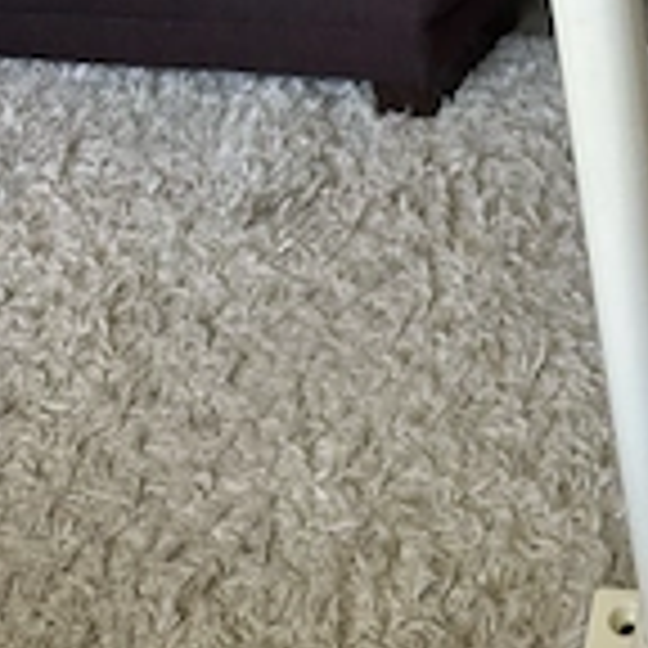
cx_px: 657
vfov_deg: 24.8
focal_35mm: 64
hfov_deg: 25.5
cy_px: -90
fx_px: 1355
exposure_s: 1/75
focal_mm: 5.7
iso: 125
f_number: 1.5
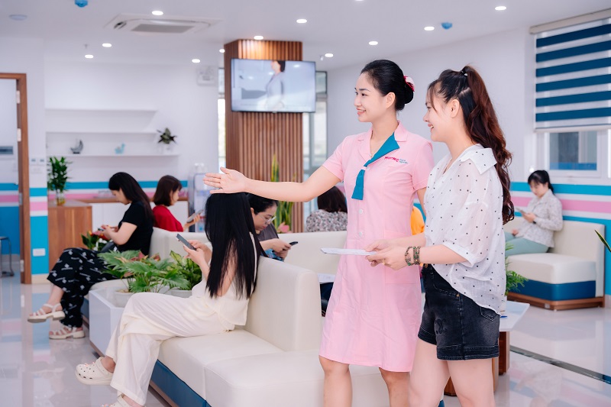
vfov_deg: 26.2
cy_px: 204
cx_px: 306
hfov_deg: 38.5
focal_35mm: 52
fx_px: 874
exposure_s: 1/125
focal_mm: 51.5
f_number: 3.5
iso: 800
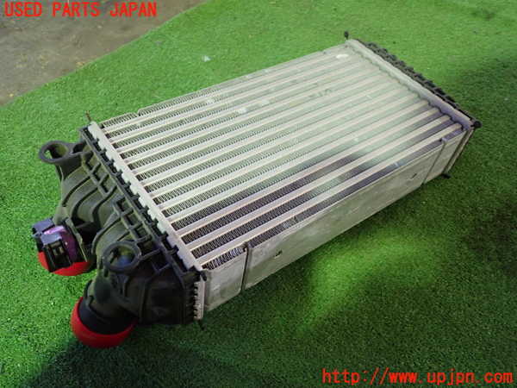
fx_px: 448
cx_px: 258
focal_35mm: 30
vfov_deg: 46.8
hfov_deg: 60.0
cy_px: 194
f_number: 2.3
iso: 640
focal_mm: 5.4
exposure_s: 1/30
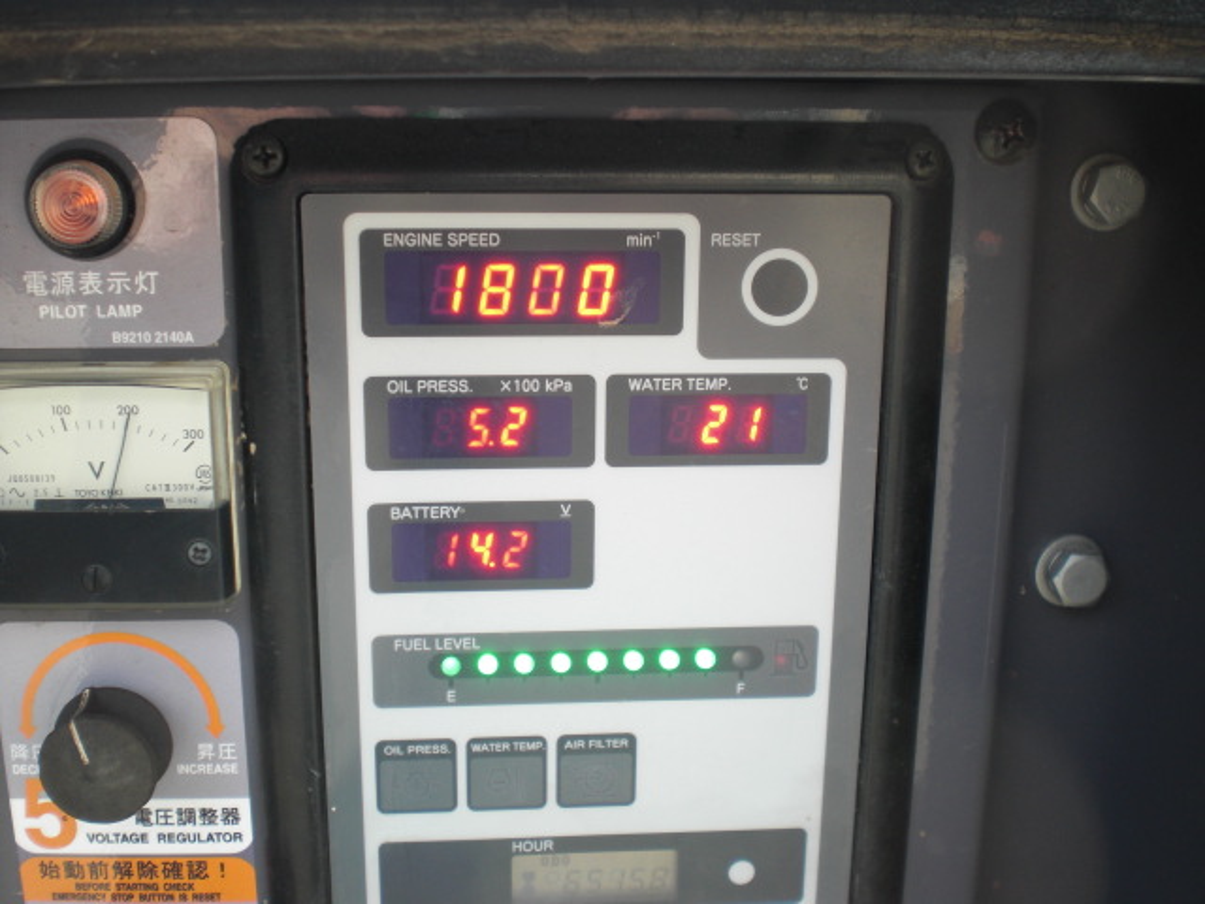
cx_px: 602
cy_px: 452
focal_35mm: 38
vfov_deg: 37.7
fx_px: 1323
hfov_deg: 49.0
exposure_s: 1/200
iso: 64
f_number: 3.1
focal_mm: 6.3
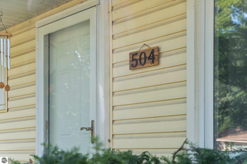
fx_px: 460
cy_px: 82
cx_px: 124
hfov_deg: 30.0
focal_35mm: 67
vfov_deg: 20.3
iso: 250
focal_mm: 67.1
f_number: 5.6
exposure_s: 1/100
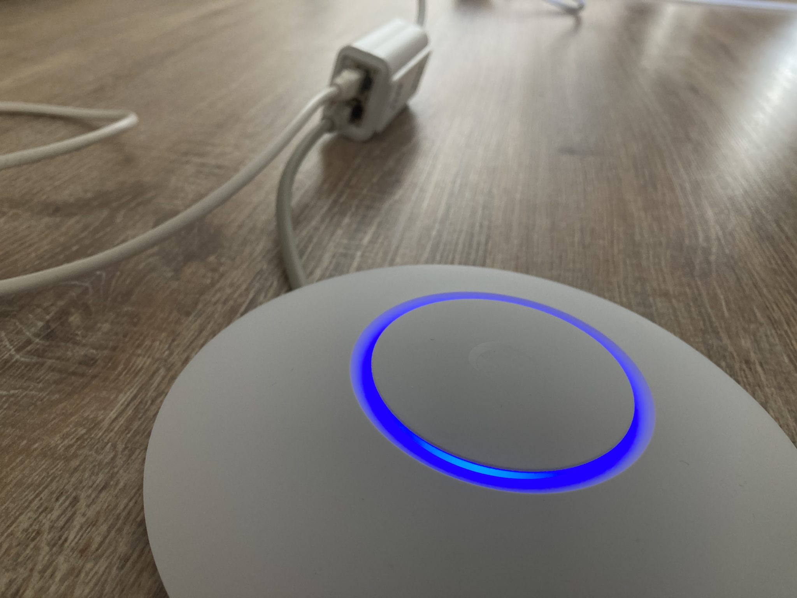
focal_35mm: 28
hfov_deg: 63.4
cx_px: 398
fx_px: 645
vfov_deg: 49.7
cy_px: 299
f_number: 1.8
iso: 160
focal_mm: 3.99
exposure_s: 1/60
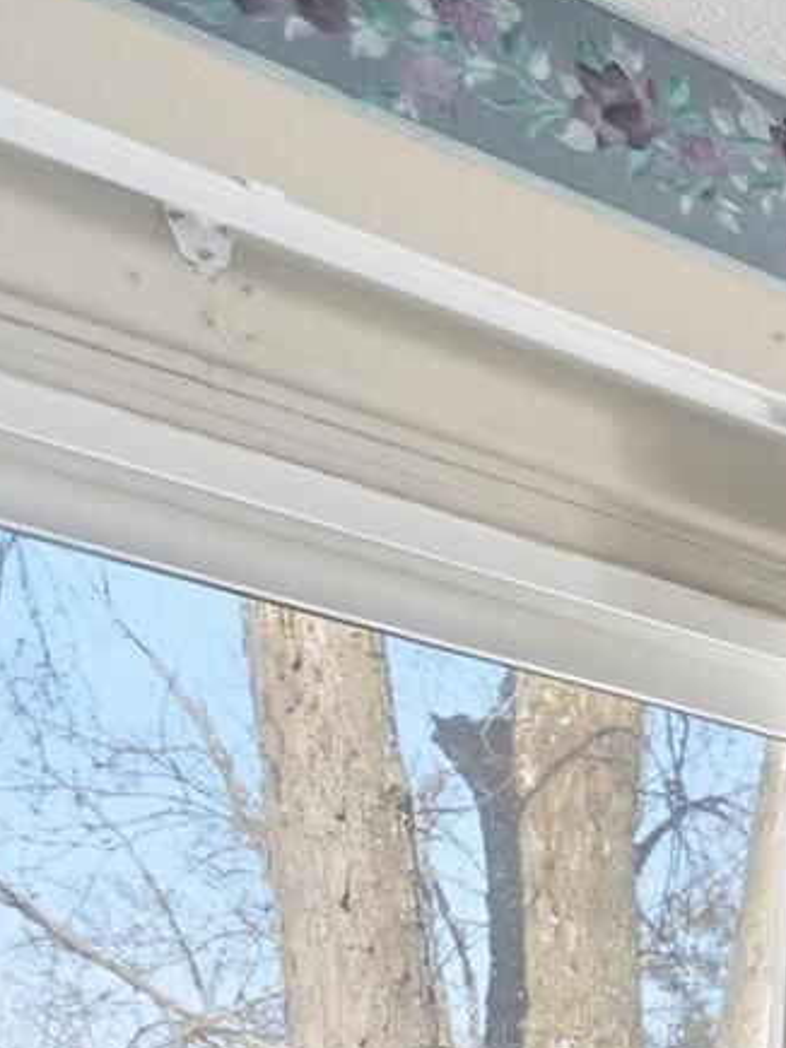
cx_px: 2348
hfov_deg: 11.1
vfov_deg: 19.6
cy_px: 1585
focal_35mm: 86
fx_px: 2611
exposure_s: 1/50
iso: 125
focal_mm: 13
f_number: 5.6
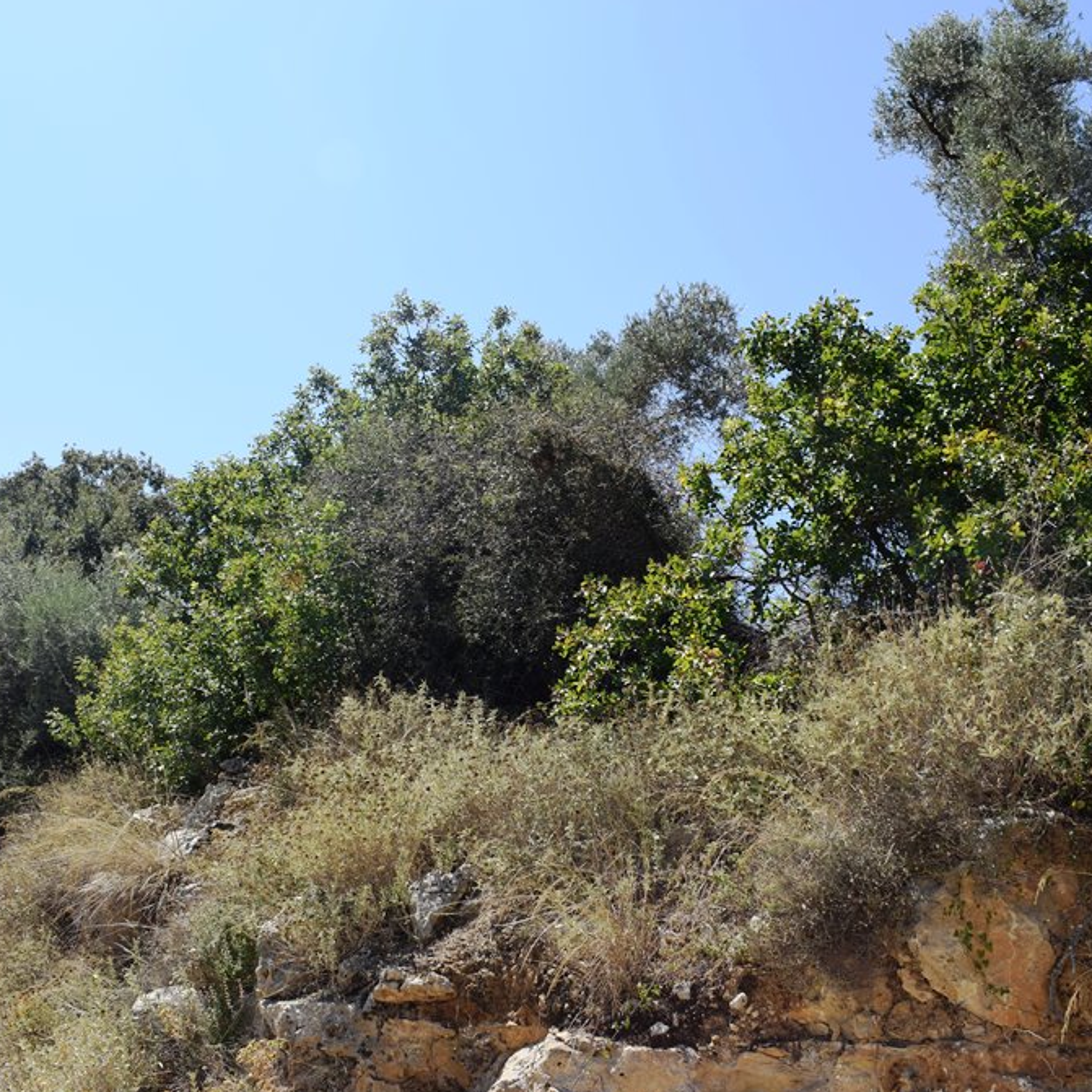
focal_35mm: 35
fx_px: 1249
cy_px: 551
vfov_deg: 47.2
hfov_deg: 47.2
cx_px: 503
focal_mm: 18
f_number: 9
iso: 100
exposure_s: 1/200
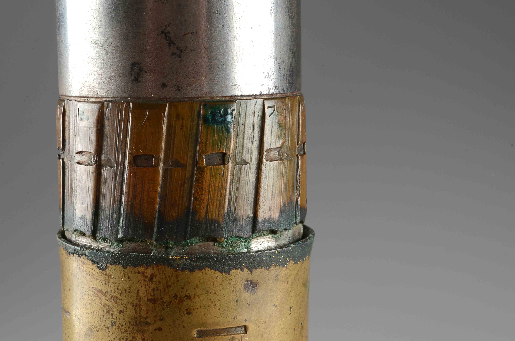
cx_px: 258
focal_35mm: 82
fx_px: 1178
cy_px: 170
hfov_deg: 24.7
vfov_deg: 16.5
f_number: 22
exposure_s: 1/80
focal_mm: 55
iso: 100
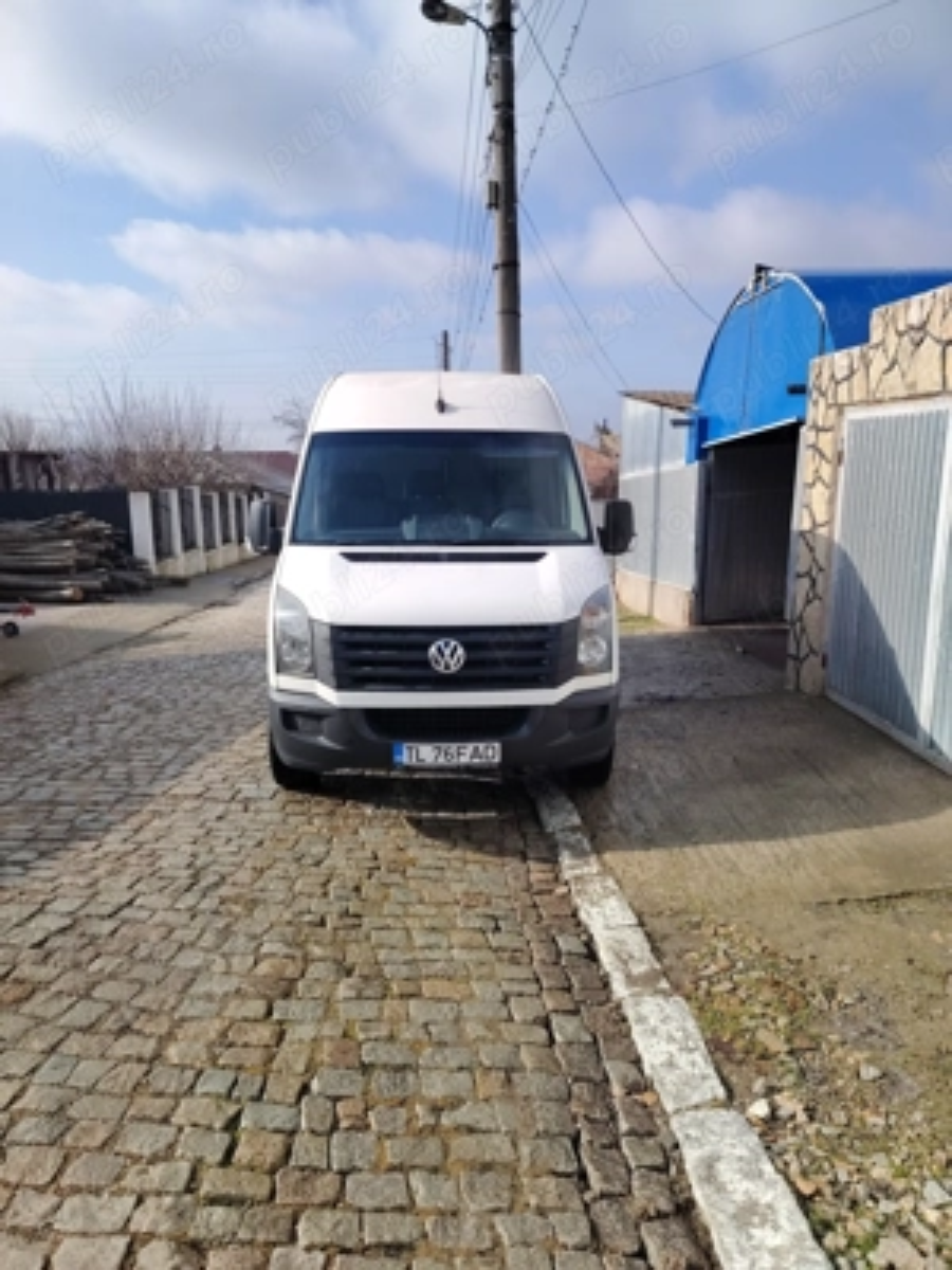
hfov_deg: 56.8
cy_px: 635
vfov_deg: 71.6
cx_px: 476
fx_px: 880
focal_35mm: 24
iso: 100
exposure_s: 1/753
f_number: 1.75
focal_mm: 5.25
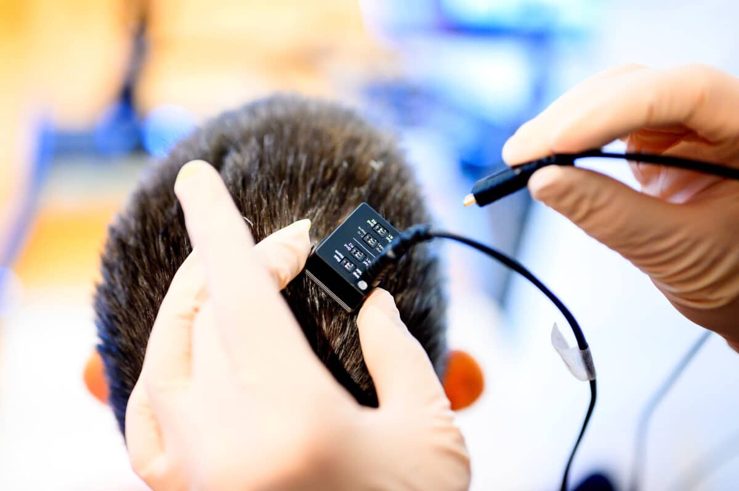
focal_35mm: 50
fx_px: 1026
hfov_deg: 39.6
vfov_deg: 26.9
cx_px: 370
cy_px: 246
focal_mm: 50
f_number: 2
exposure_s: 1/180
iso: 4500
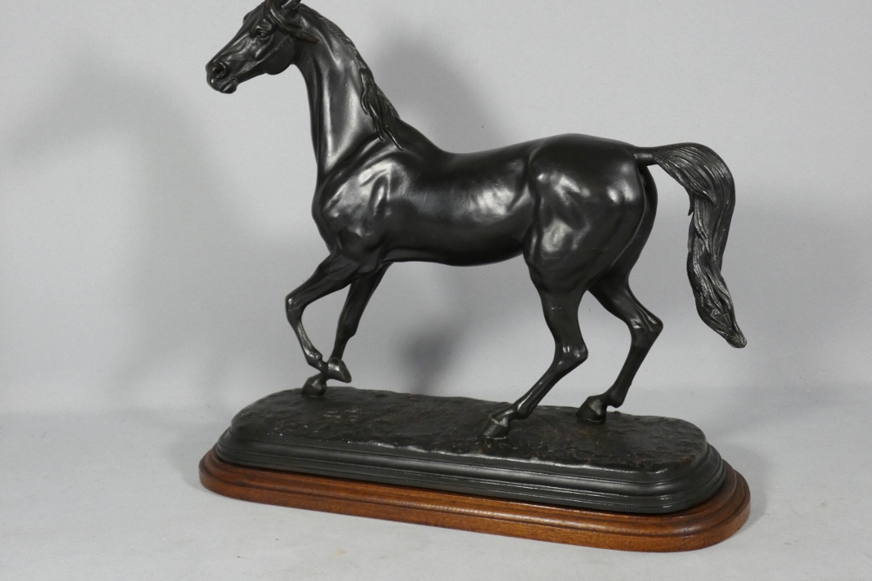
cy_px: 256
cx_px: 442
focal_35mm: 51
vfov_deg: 26.5
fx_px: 1235
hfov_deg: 38.9
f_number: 3.8
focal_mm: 8.6
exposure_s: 1/80
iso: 250
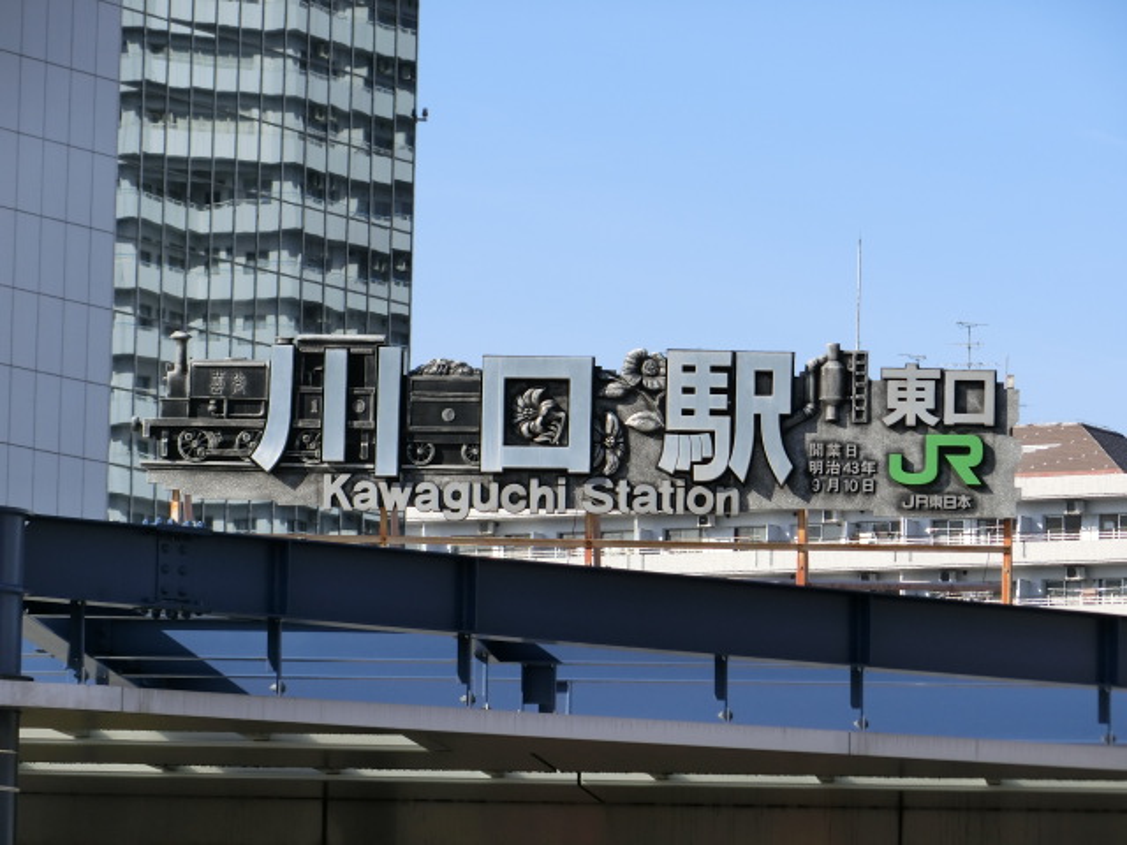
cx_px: 564
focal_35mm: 220
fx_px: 7163
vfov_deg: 6.8
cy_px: 422
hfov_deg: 9.0
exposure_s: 1/320
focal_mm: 39.3
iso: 80
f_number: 5.9
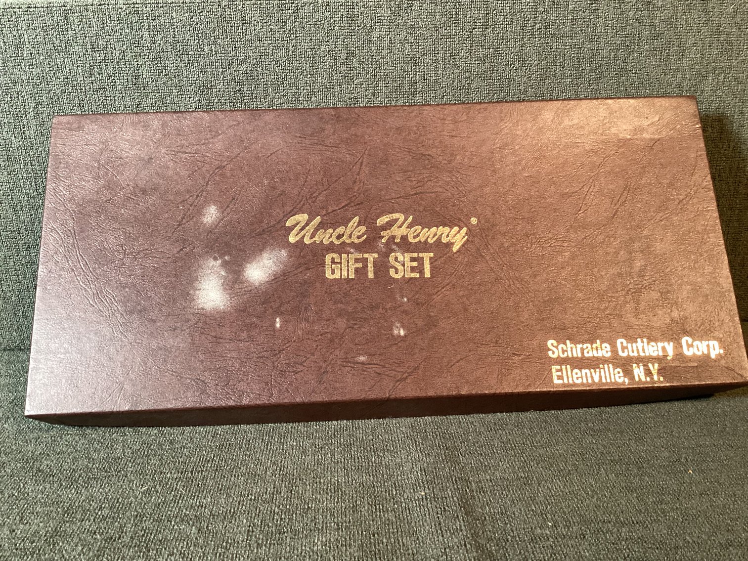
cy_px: 280
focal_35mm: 31
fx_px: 670
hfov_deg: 58.3
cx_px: 374
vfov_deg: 45.4
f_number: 2.4
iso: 320
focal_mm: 3.3
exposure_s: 1/33
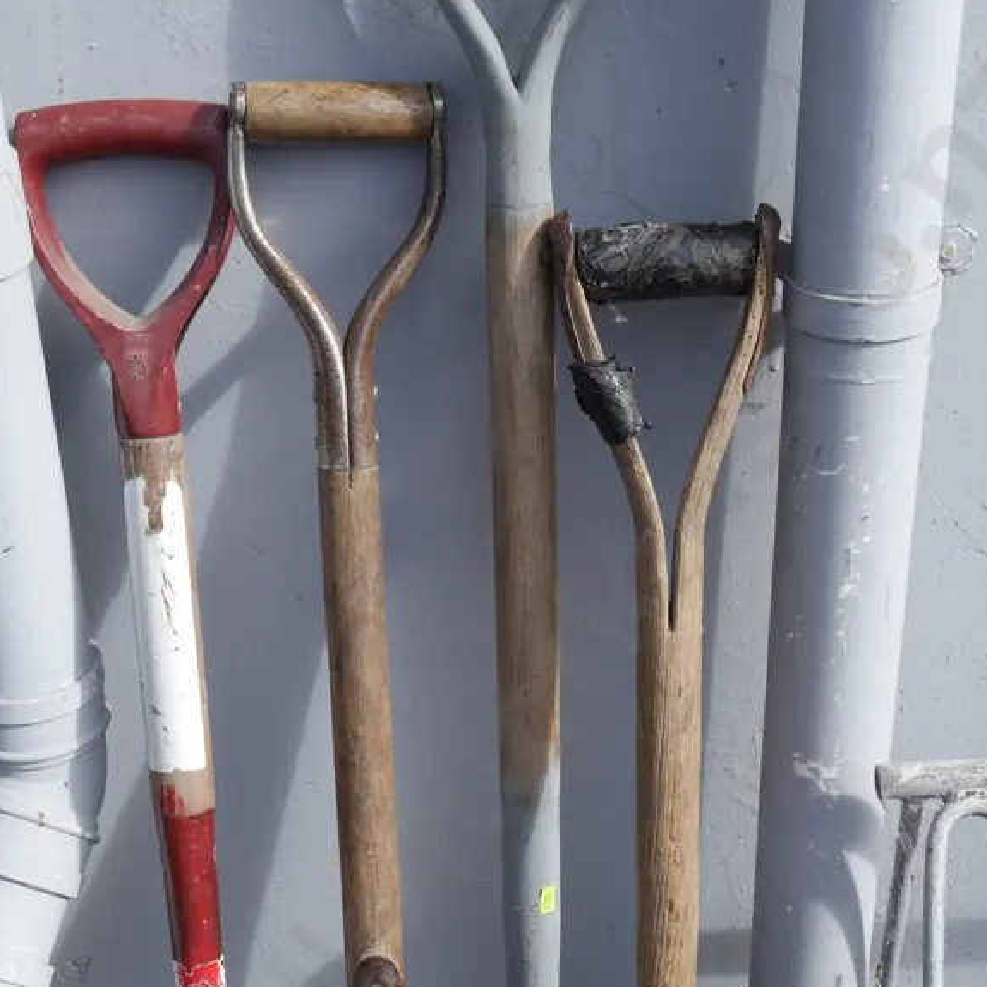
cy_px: 779
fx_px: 2032
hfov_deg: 27.3
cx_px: 492
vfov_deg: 26.8
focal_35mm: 63
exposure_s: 1/320
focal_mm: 20
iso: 200
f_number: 7.1
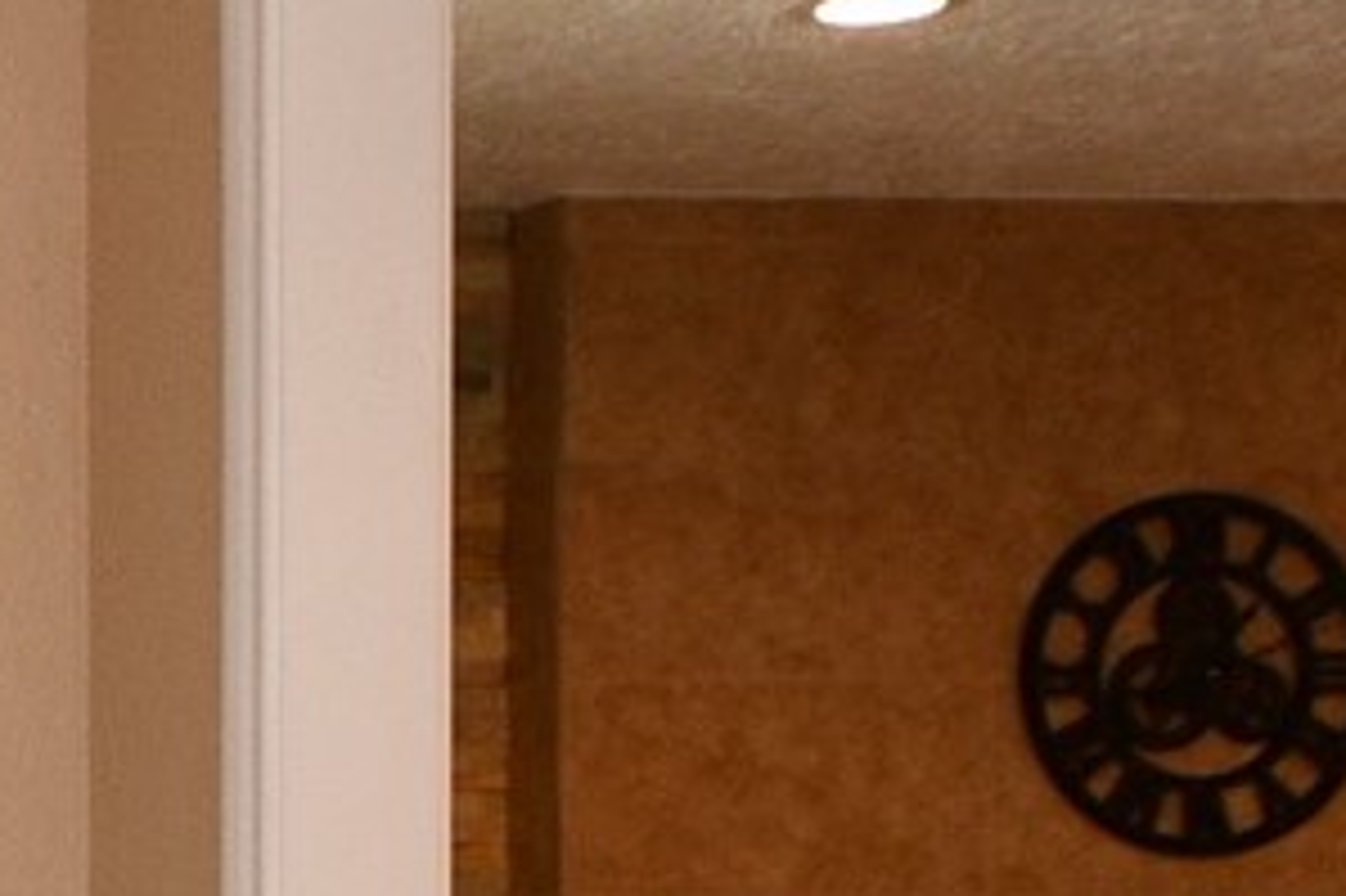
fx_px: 4073
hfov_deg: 14.9
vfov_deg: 12.3
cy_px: 995
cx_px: -1432
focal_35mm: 109
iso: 320
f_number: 4
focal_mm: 10
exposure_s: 1/60
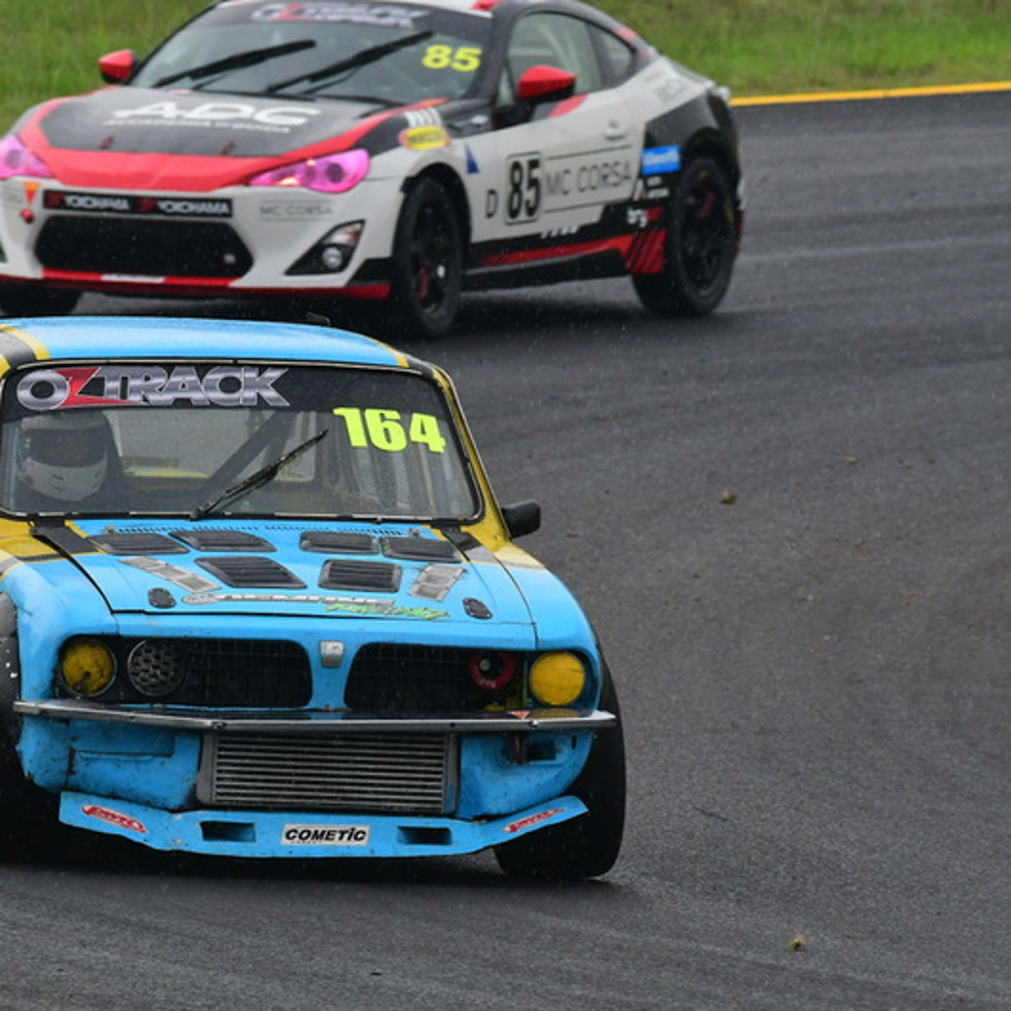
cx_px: 318
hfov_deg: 2.3
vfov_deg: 2.3
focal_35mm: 768
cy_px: 506
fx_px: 25377
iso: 1000
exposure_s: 1/640
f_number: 11
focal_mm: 400
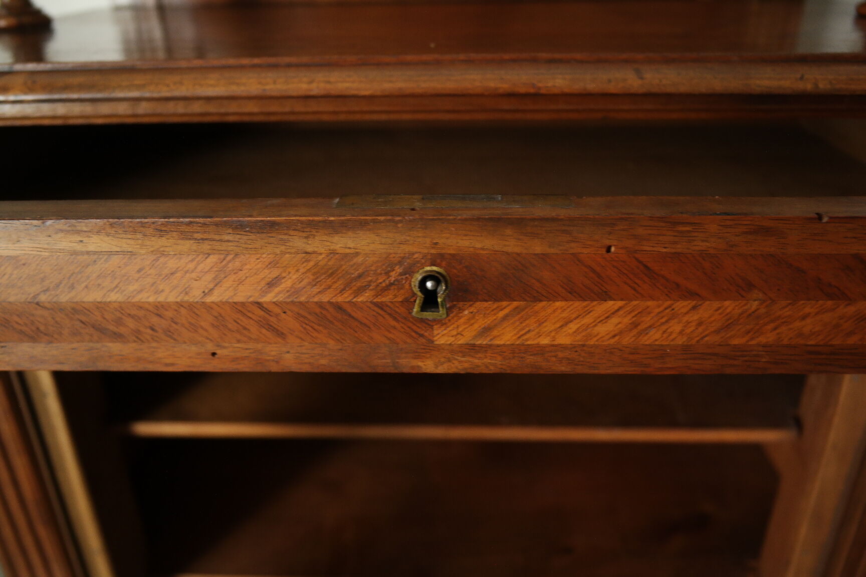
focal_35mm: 30
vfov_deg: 43.6
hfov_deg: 61.9
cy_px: 288
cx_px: 433
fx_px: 722
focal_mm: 20
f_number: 6.3
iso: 400
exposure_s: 1/30
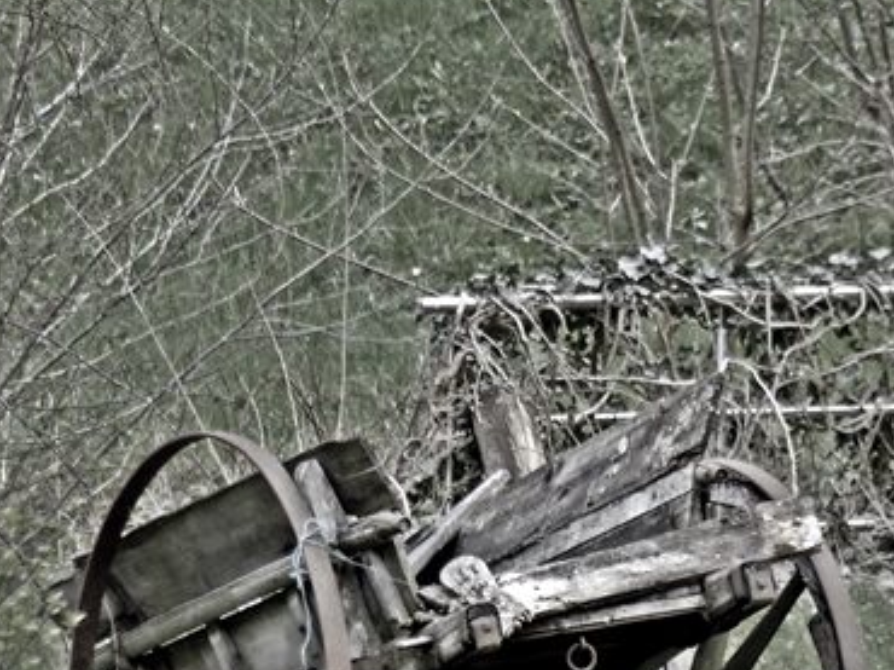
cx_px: 394
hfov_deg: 1.6
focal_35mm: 1247
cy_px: 469
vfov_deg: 1.2
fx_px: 32184
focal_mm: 108
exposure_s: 1/125
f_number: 3.5
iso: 100
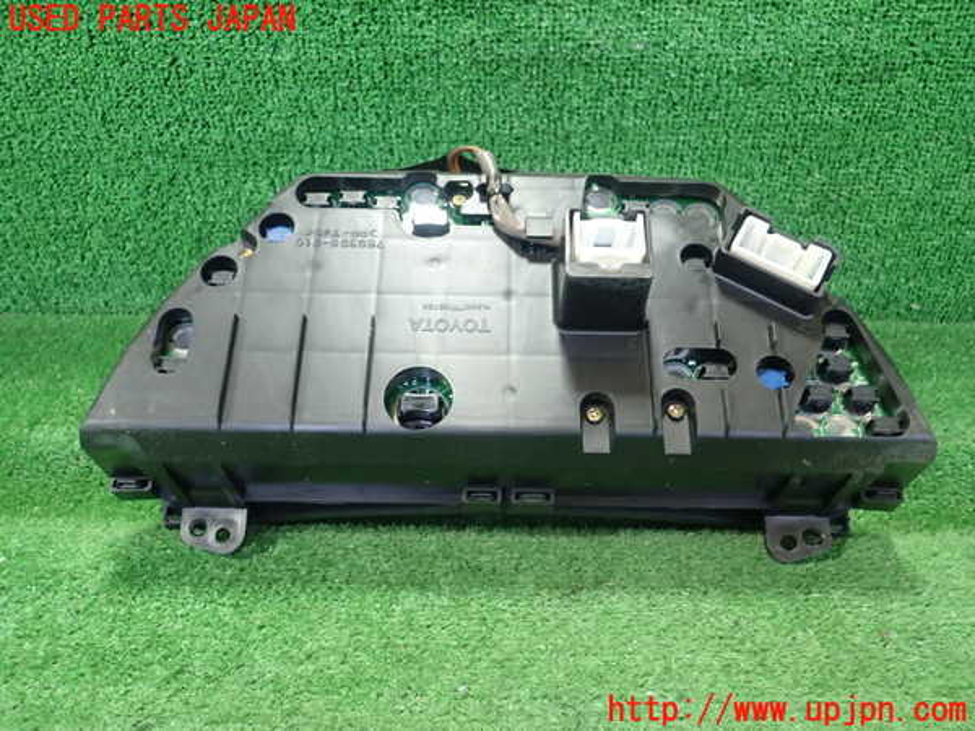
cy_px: 366
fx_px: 845
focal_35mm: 30
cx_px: 488
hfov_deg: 60.0
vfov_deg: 46.8
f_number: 2.3
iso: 500
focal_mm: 5.5
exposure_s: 1/125
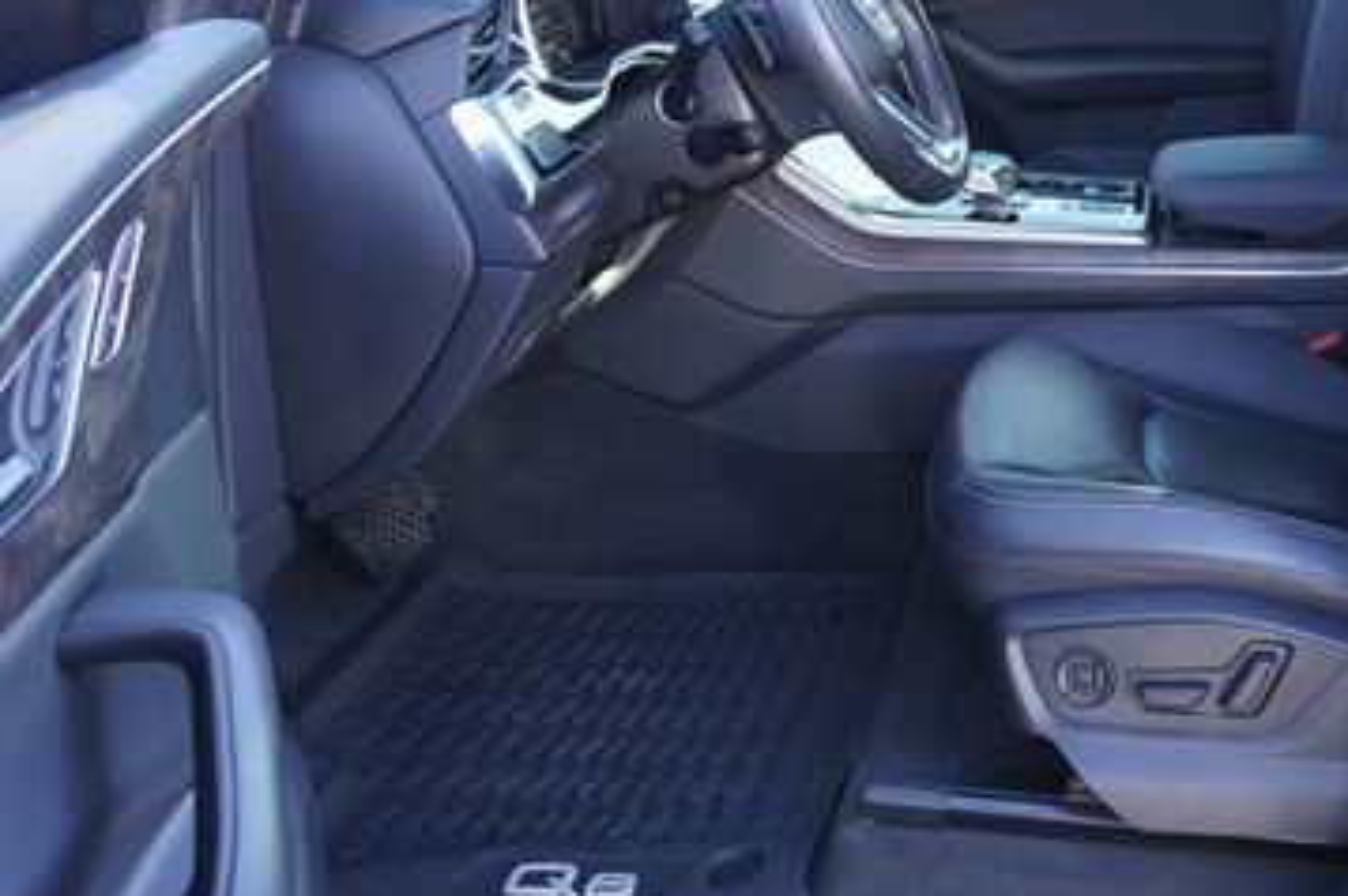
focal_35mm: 43
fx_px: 1609
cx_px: 1024
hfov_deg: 43.9
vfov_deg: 30.6
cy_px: 233
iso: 320
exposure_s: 1/60
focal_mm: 16
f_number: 4
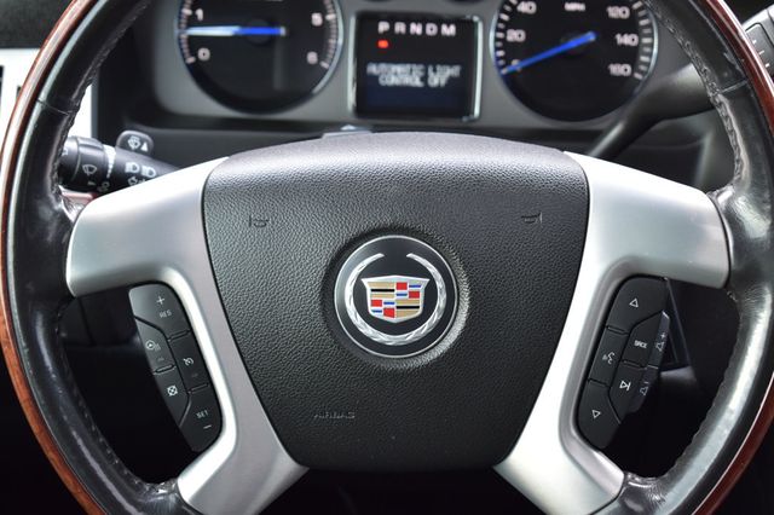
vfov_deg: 17.5
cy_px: 258
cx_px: 387
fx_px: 1676
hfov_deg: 26.0
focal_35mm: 78
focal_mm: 52
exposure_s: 1/30
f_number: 5.6
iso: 560
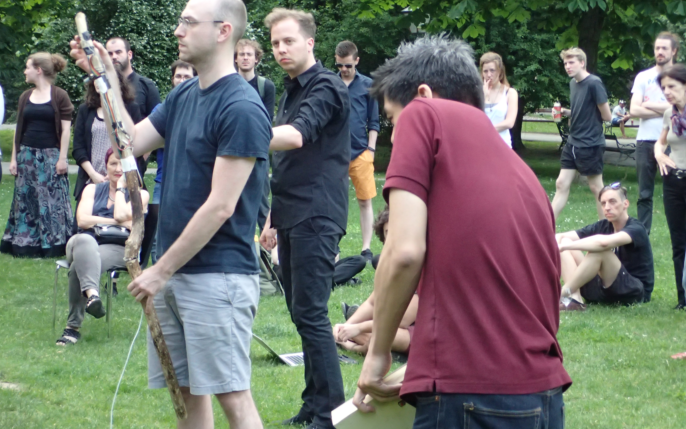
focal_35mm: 91
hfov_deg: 22.8
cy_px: 211
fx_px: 1701
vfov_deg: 14.4
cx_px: 343
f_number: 4.5
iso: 800
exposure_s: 1/100
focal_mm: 15.41
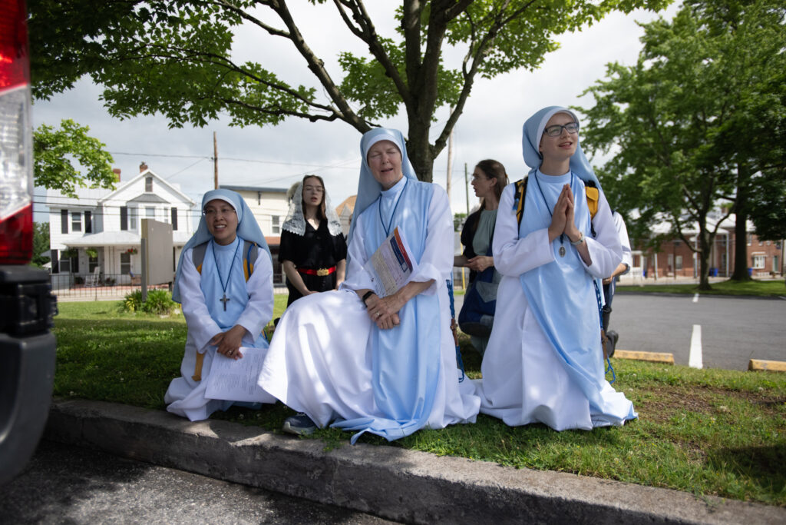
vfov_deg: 53.1
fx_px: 524
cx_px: 393
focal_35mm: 24
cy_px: 262
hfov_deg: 73.7
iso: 1000
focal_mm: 24
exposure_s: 1/16000
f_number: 2.8
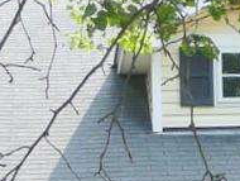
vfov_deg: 7.6
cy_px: 334
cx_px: 313
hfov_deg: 10.2
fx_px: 1312
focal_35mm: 189
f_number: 3.4
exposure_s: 1/125
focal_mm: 4.9
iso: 100
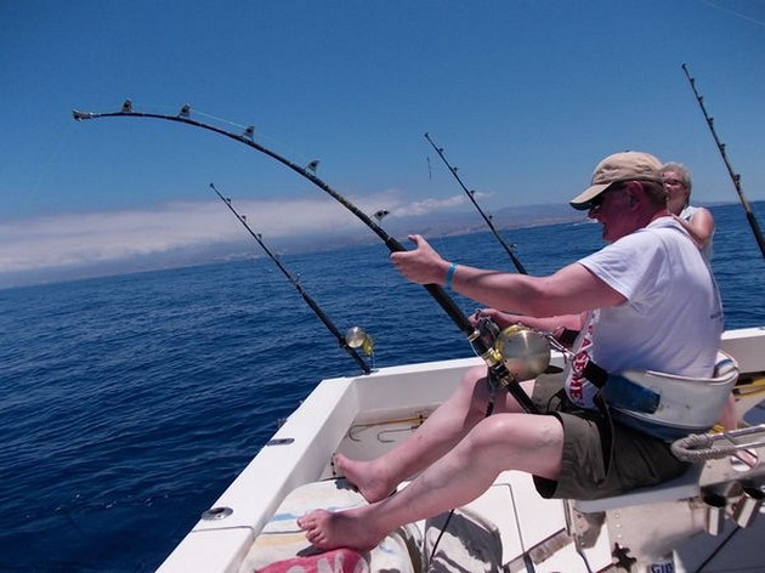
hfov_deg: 63.5
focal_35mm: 28
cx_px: 382
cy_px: 286
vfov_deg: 49.7
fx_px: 619
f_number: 5.4
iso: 80
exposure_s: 1/640
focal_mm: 4
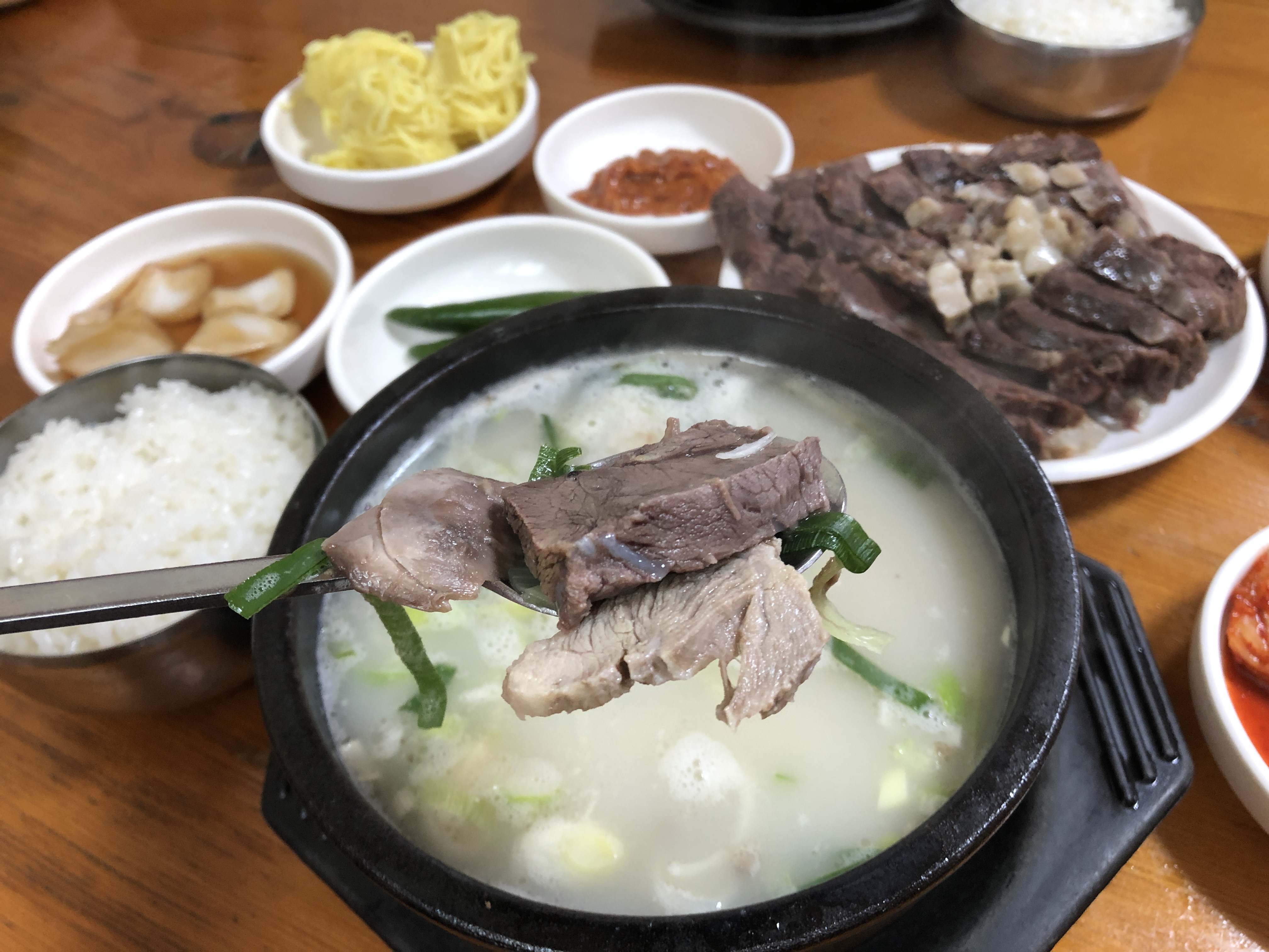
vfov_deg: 49.7
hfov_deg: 63.4
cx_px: 634
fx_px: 1026
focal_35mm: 28
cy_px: 476
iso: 40
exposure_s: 1/15
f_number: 1.8
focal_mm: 3.99
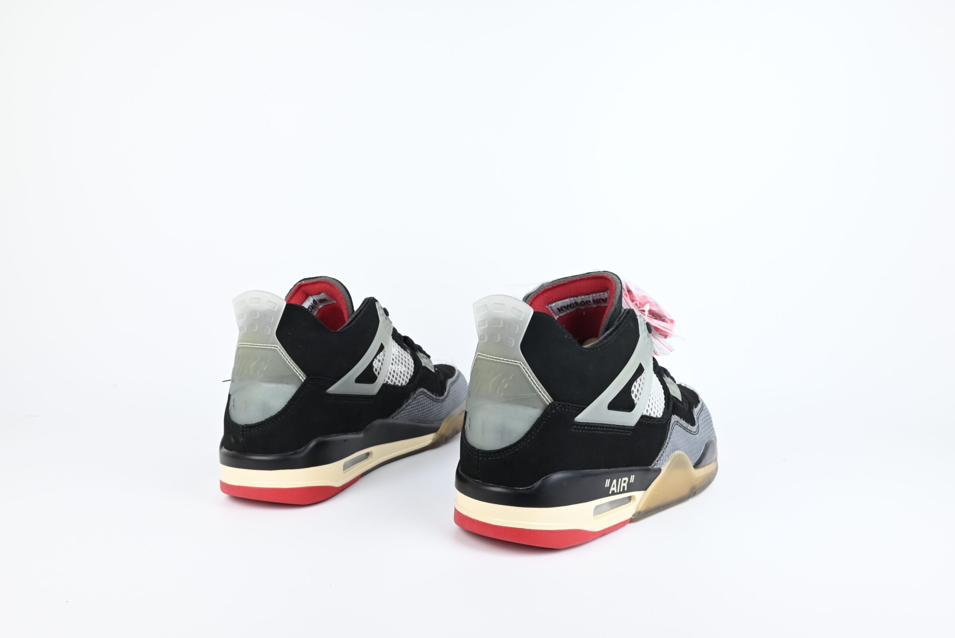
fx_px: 690
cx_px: 478
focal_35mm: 26
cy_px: 319
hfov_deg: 69.4
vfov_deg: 49.6
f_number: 18
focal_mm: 26
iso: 1250
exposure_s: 1/125
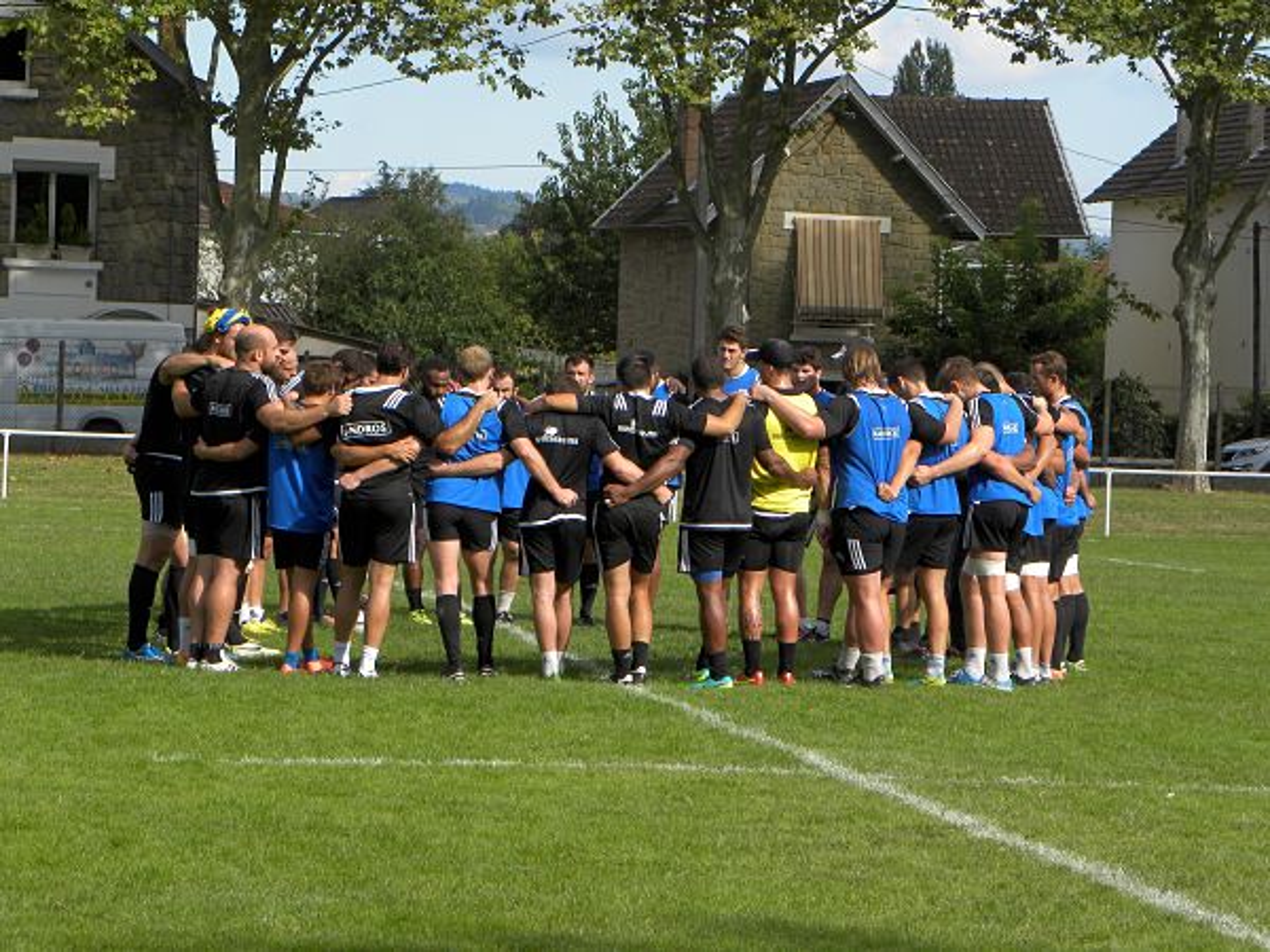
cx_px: 635
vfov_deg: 9.2
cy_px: 476
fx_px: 5943
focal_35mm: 162
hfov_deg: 12.2
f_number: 5.6
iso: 64
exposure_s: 1/260
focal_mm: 28.8
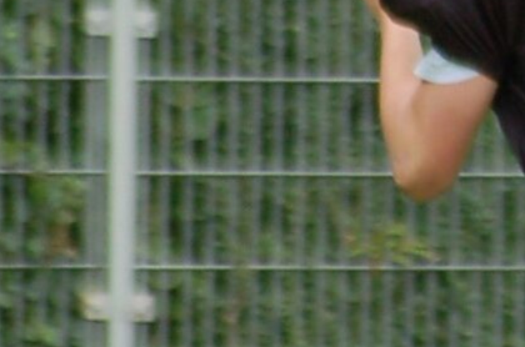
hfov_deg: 1.1
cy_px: 243
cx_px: 848
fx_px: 27427
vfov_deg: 0.7
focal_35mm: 1885
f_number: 5.3
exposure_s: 1/500
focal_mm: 240
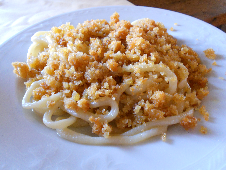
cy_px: 85
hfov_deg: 56.8
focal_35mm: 32
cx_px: 113
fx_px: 209
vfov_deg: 44.2
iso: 400
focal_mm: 5.8
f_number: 3.5
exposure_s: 1/10
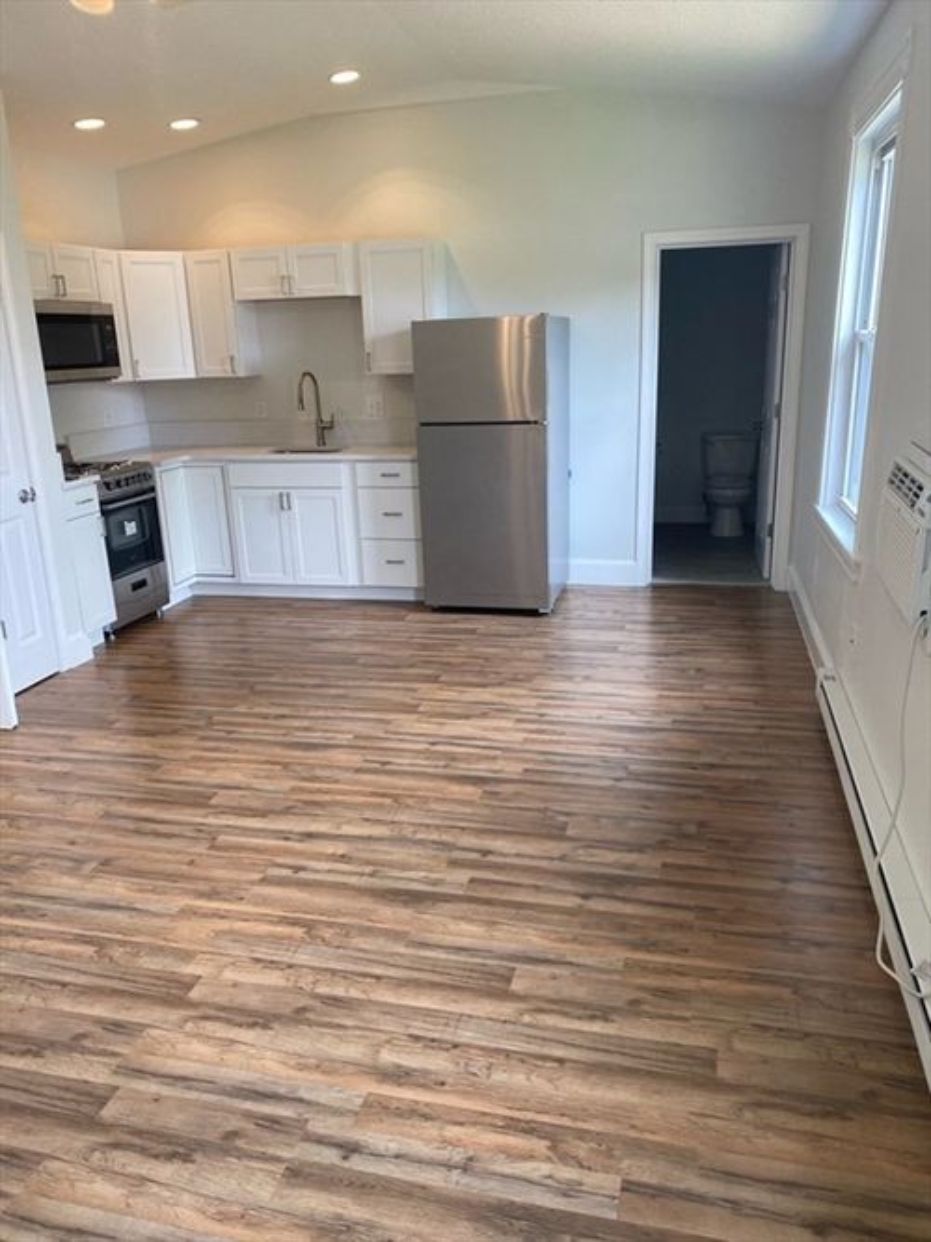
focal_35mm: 26
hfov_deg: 53.0
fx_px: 933
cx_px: 466
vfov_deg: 67.3
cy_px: 621
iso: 100
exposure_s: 1/120
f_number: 1.8
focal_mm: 4.25
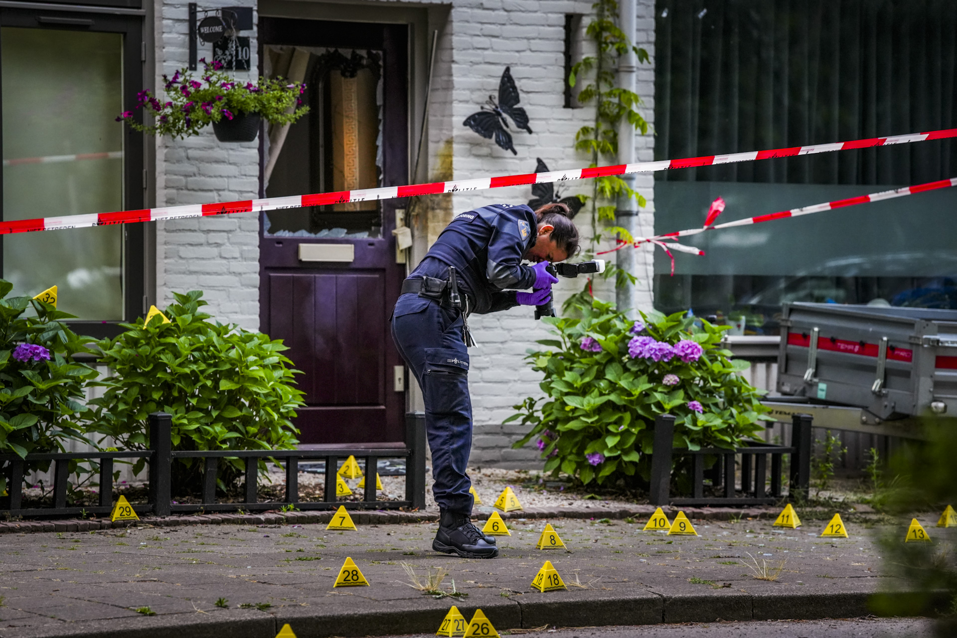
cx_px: 478
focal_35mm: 176
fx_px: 4678
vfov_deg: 7.8
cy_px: 319
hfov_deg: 11.7
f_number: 4.5
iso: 3200
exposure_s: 1/320
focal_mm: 176
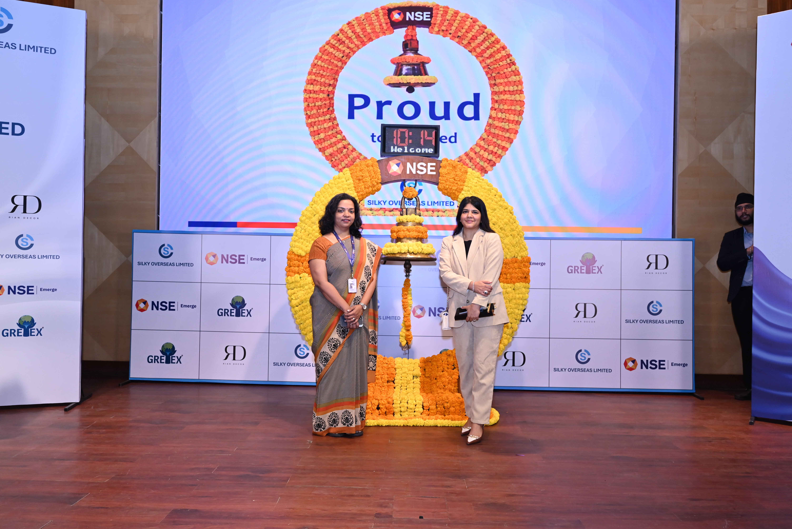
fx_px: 594
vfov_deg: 48.0
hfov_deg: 67.4
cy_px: 264
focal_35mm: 27
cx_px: 396
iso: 1250
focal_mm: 27
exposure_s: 1/100
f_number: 5.6
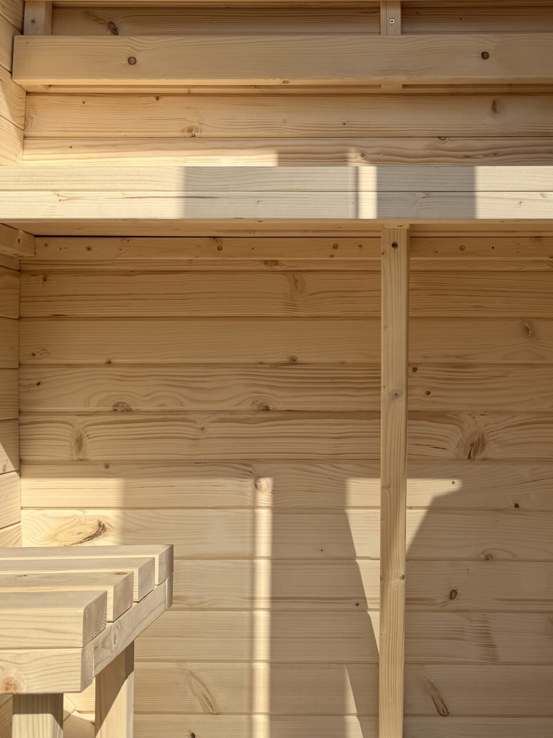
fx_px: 1022
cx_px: 378
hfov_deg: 30.0
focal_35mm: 48
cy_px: 218
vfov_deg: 39.0
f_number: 1.78
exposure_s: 1/5319
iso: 80
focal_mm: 6.76
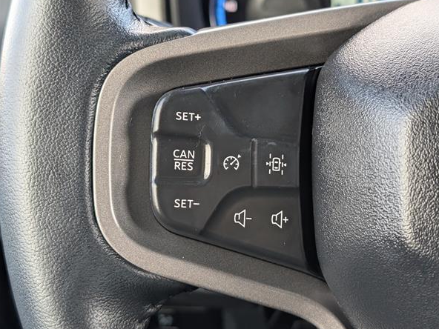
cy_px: 169
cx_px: 233
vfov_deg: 27.5
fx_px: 672
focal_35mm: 53
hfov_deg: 36.2
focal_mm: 6.9
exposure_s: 1/244
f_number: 1.68
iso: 176
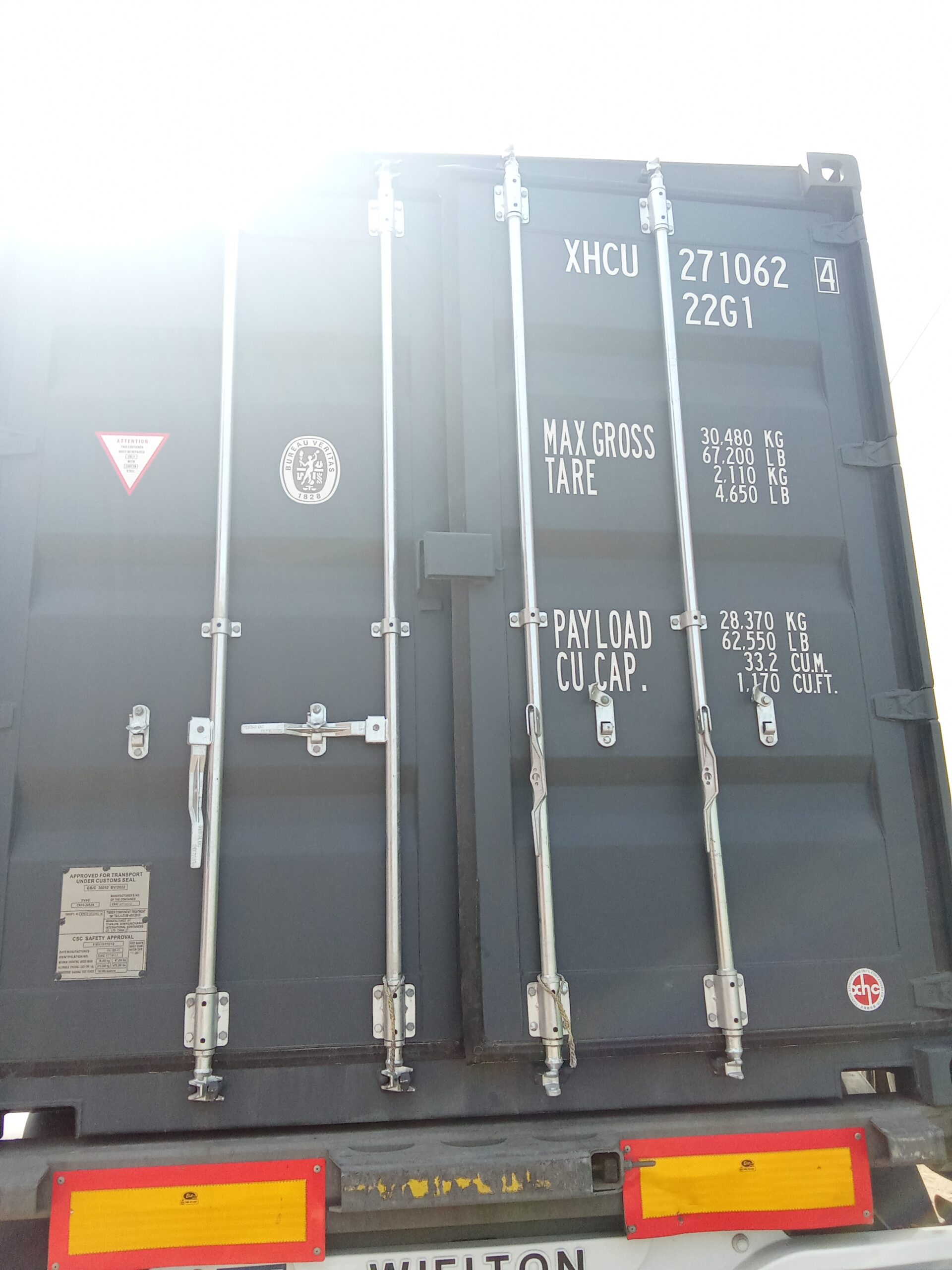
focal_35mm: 28
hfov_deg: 49.7
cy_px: 635
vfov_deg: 63.4
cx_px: 476
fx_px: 1027
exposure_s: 1/454
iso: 100
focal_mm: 2.78
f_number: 2
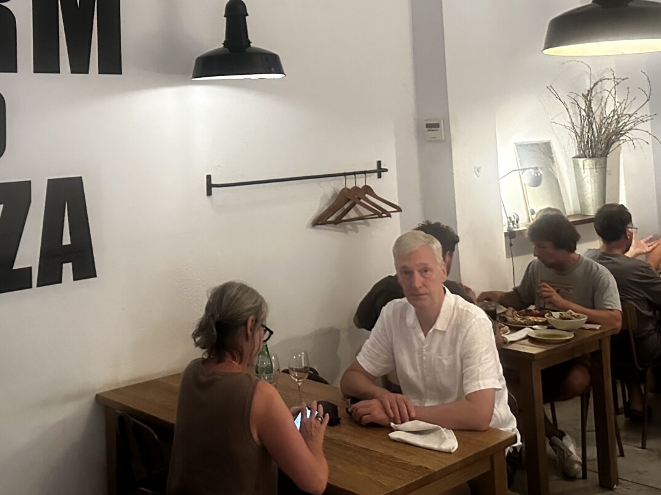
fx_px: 878
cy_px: 64
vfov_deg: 30.3
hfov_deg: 40.8
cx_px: 226
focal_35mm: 46
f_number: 1.78
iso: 800
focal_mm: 6.86
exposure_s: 1/50
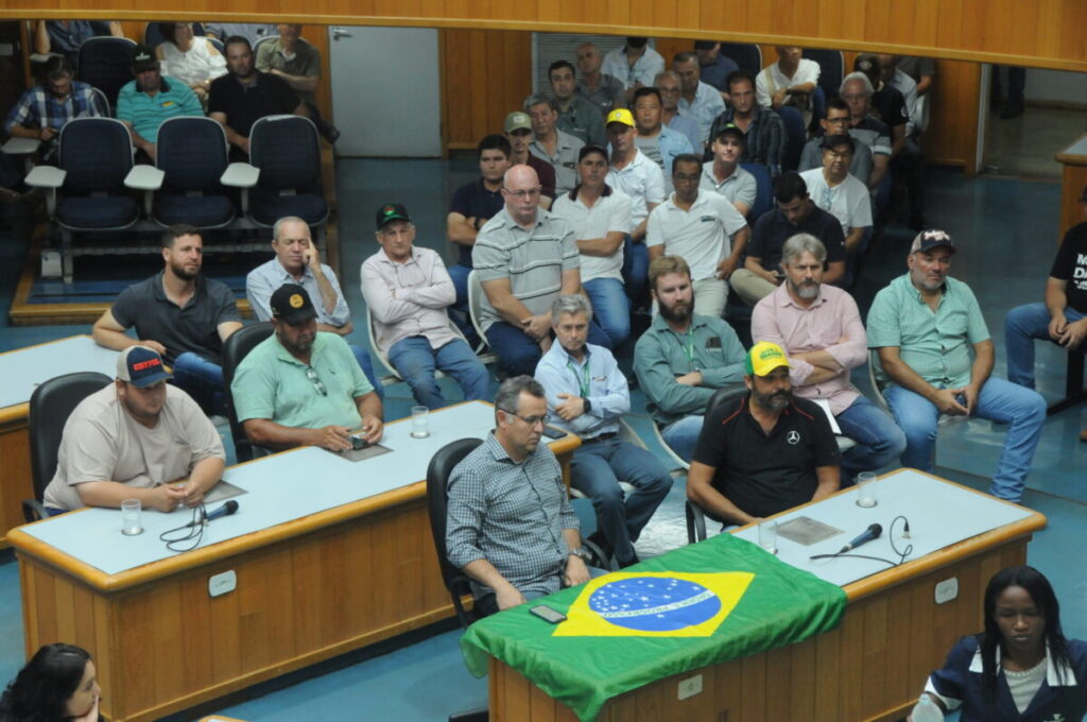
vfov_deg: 16.2
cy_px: 361
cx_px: 544
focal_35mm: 84
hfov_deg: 24.2
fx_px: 2533
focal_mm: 56
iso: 1600
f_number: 5.6
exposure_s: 1/50
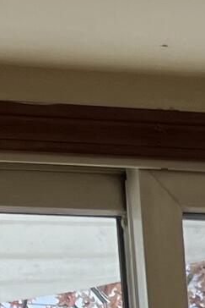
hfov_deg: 5.9
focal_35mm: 223
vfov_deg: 8.3
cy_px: 780
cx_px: 536
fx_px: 1903
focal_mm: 5.7
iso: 50
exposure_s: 1/410
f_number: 1.5
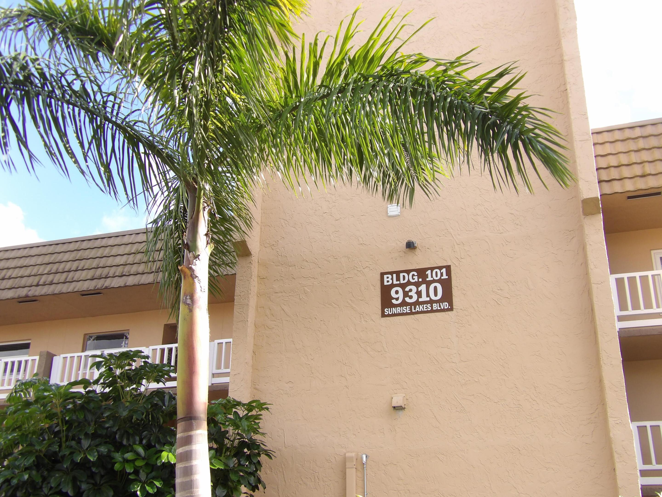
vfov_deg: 36.8
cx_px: 331
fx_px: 746
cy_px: 248
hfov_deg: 47.9
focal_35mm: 39
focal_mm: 7
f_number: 3.2
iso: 100
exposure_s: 1/266
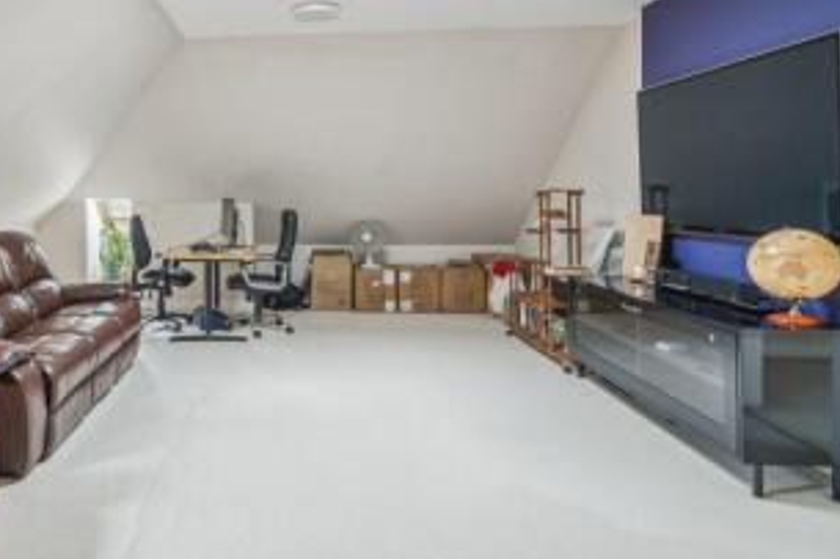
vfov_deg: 50.8
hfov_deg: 67.6
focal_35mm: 25
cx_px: 223
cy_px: 216
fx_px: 583
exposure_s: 1/13
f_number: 6.3
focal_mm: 16
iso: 640
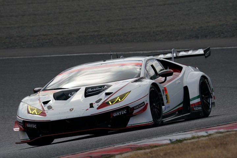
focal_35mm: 407
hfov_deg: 5.1
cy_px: 79
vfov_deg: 3.4
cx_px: 118
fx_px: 2679
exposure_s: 1/640
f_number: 10
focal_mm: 407
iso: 200
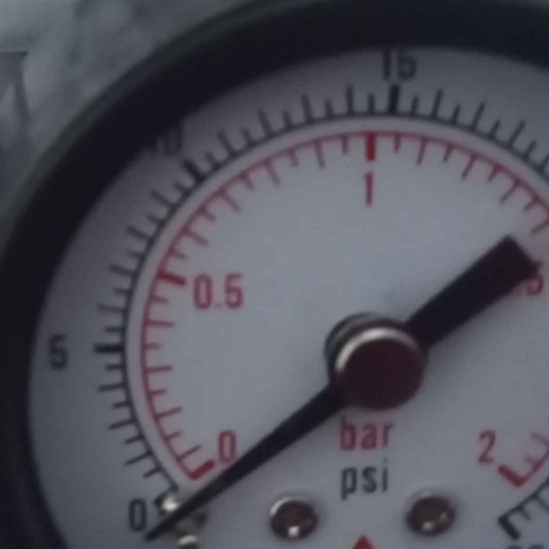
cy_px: 5
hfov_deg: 17.2
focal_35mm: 98
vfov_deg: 17.4
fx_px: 1758
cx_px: -39
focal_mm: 3.46
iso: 2050
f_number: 2.2
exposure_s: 1/25
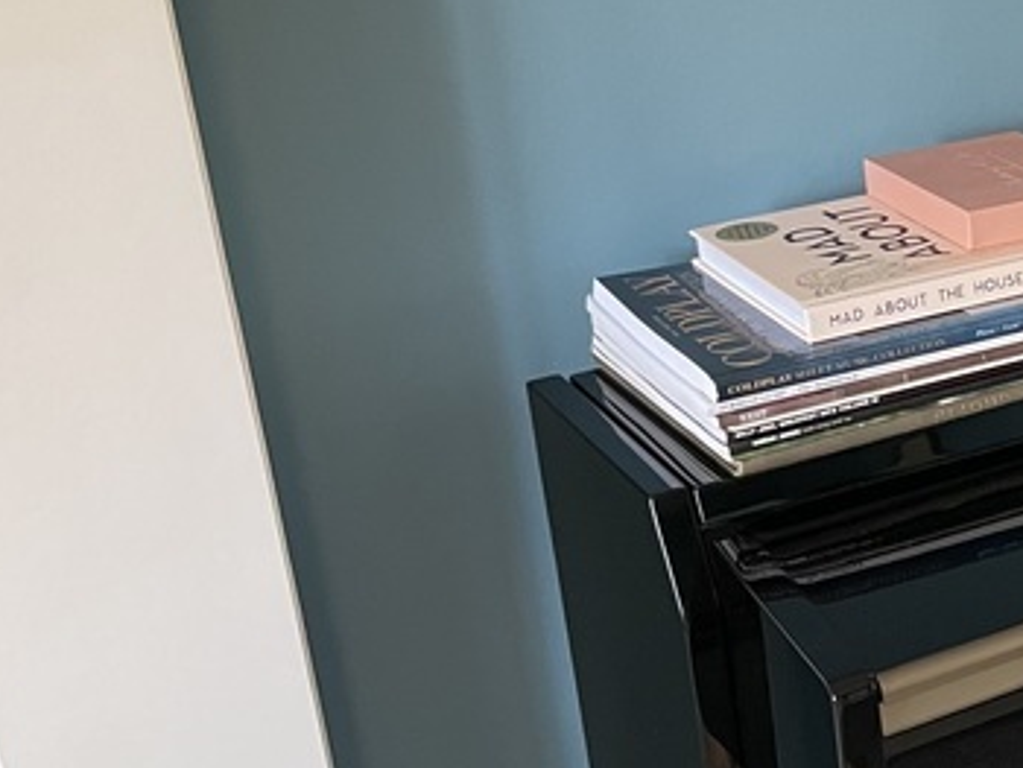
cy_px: 359
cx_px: 1476
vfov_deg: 19.4
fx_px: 2248
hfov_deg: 21.9
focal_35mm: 76
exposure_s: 1/50
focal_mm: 4.2
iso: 250
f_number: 1.6
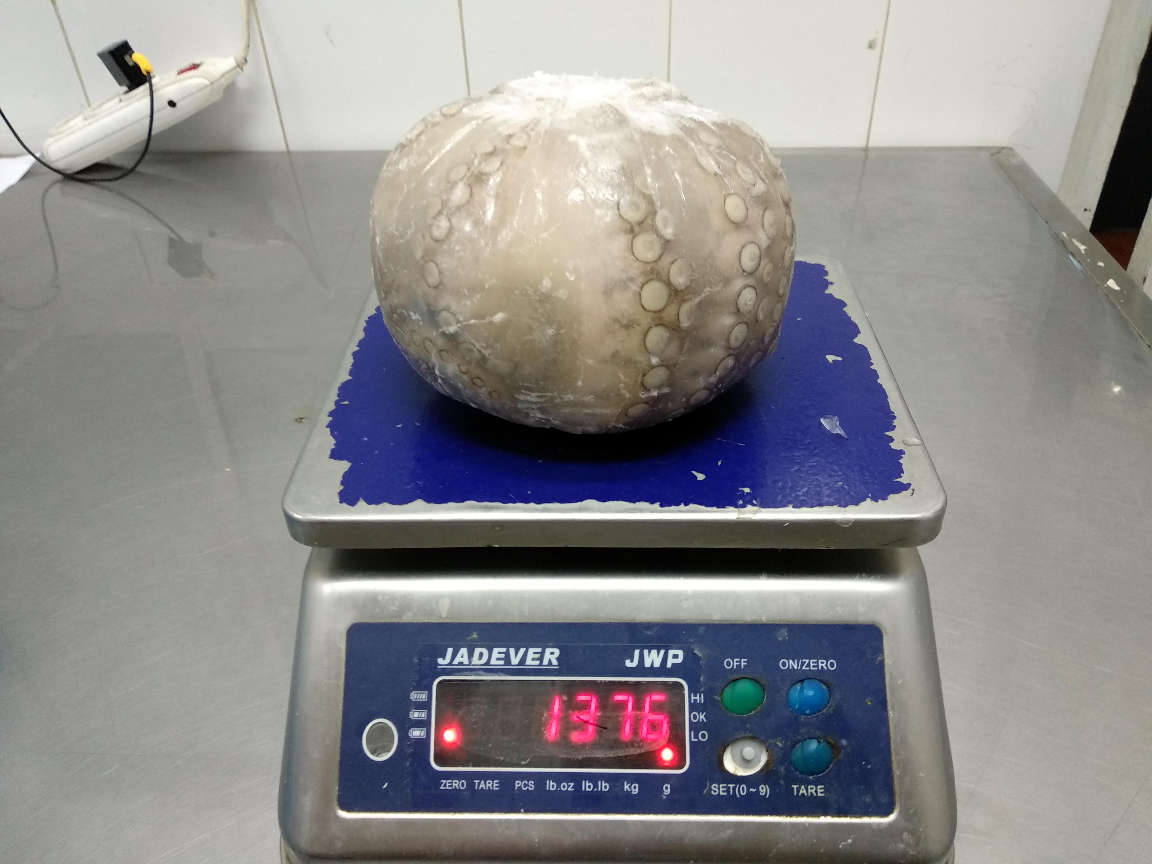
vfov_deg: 53.1
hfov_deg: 67.3
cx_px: 576
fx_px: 865
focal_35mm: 26
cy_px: 432
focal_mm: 3.81
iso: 400
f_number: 2.2
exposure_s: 1/25
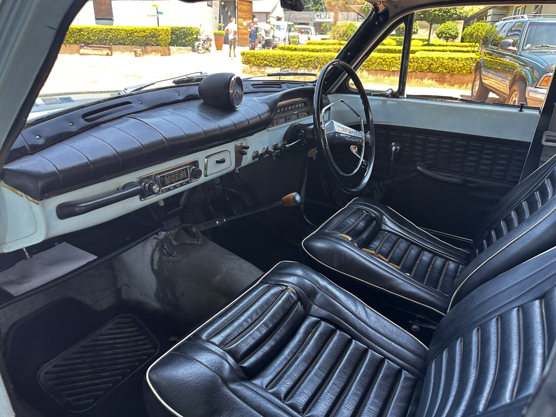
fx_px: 385
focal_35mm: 24
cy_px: 208
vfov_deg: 56.8
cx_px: 278
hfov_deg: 71.6
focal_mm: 6.86
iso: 100
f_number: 1.78
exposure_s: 1/123
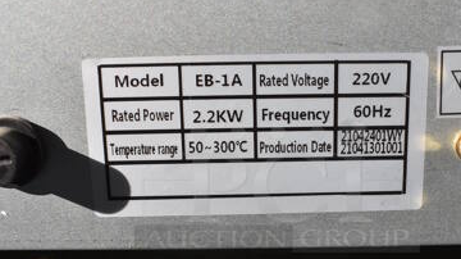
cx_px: 278
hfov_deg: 42.7
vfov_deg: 24.7
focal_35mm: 48
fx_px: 586
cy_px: 185
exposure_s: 1/250
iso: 100
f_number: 8
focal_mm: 18
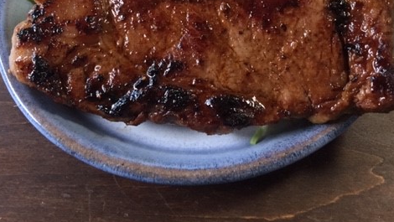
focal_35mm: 43
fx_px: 449
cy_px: -17
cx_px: 196
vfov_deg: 25.9
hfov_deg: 47.3
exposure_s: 1/30
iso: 125
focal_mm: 4.15
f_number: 2.2
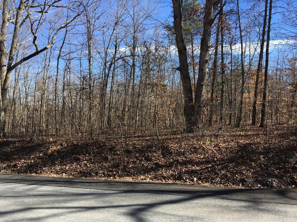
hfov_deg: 61.7
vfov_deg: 48.2
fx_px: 249
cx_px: 148
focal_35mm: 29
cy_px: 111
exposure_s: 1/646
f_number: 2.2
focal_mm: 4.15
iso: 25
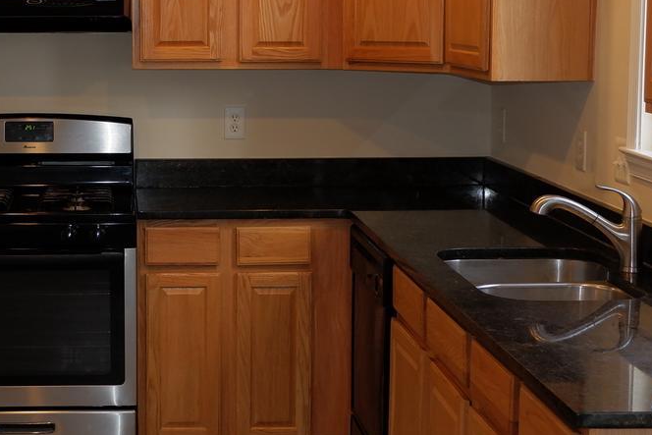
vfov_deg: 18.4
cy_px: 159
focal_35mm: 74
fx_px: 1340
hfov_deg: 26.9
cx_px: 147
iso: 400
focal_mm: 16.1
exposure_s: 1/60
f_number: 3.6
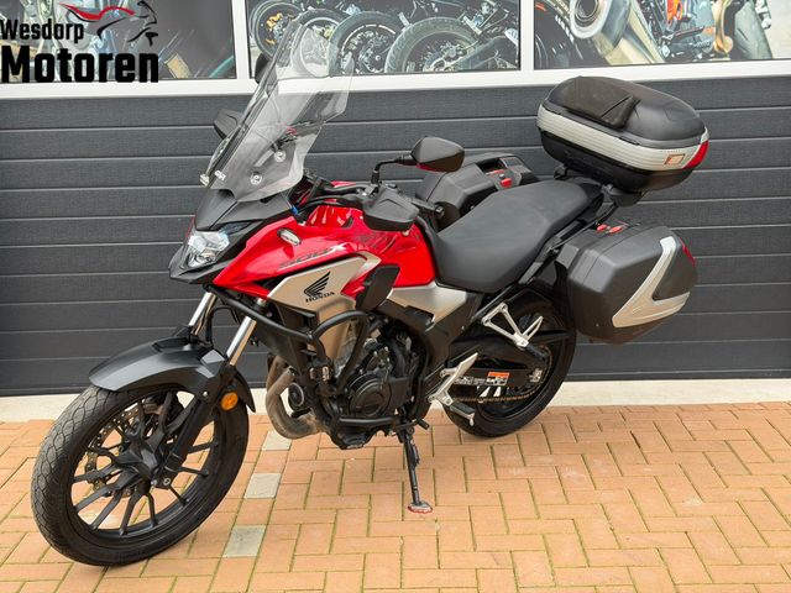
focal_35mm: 48
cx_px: 396
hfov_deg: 39.7
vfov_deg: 30.3
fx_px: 1097
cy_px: 296
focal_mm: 6.76
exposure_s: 1/218
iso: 64
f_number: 1.78
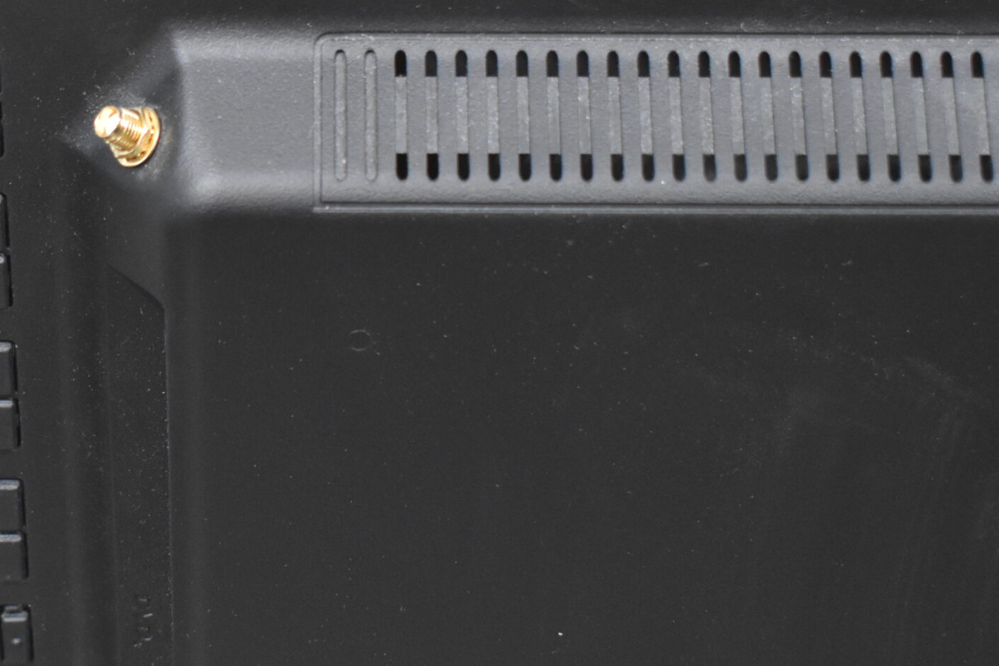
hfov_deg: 19.7
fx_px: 2858
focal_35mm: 103
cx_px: 261
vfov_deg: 13.3
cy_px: 344
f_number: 4.8
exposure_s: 1/125
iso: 2500
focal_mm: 38
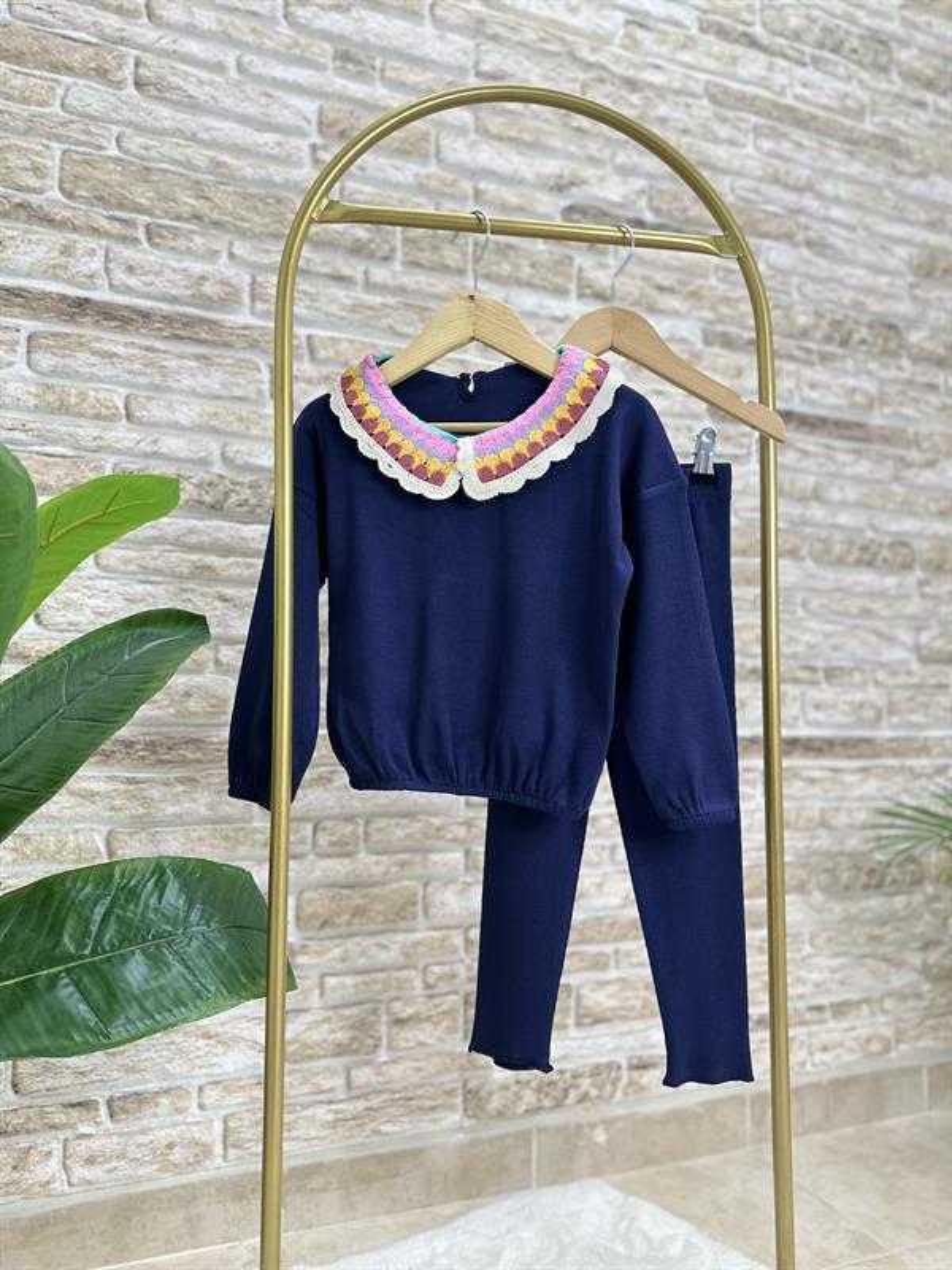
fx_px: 880
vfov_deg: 71.6
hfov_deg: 56.8
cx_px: 476
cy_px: 635
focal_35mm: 24
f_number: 1.78
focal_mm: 6.86
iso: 125
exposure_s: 1/100
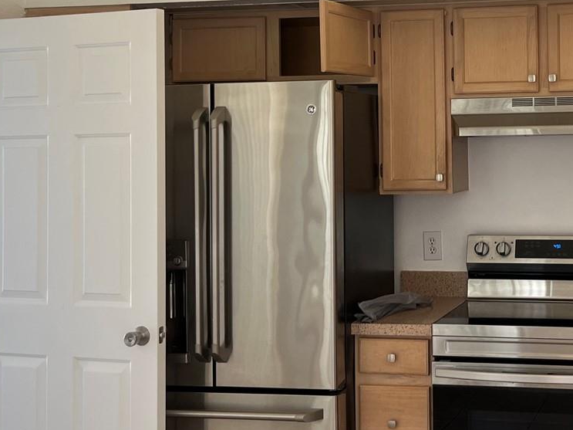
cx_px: 489
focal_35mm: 56
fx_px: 927
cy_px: 100
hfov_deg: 33.0
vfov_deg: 25.7
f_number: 1.6
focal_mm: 5.1
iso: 80
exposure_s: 1/122
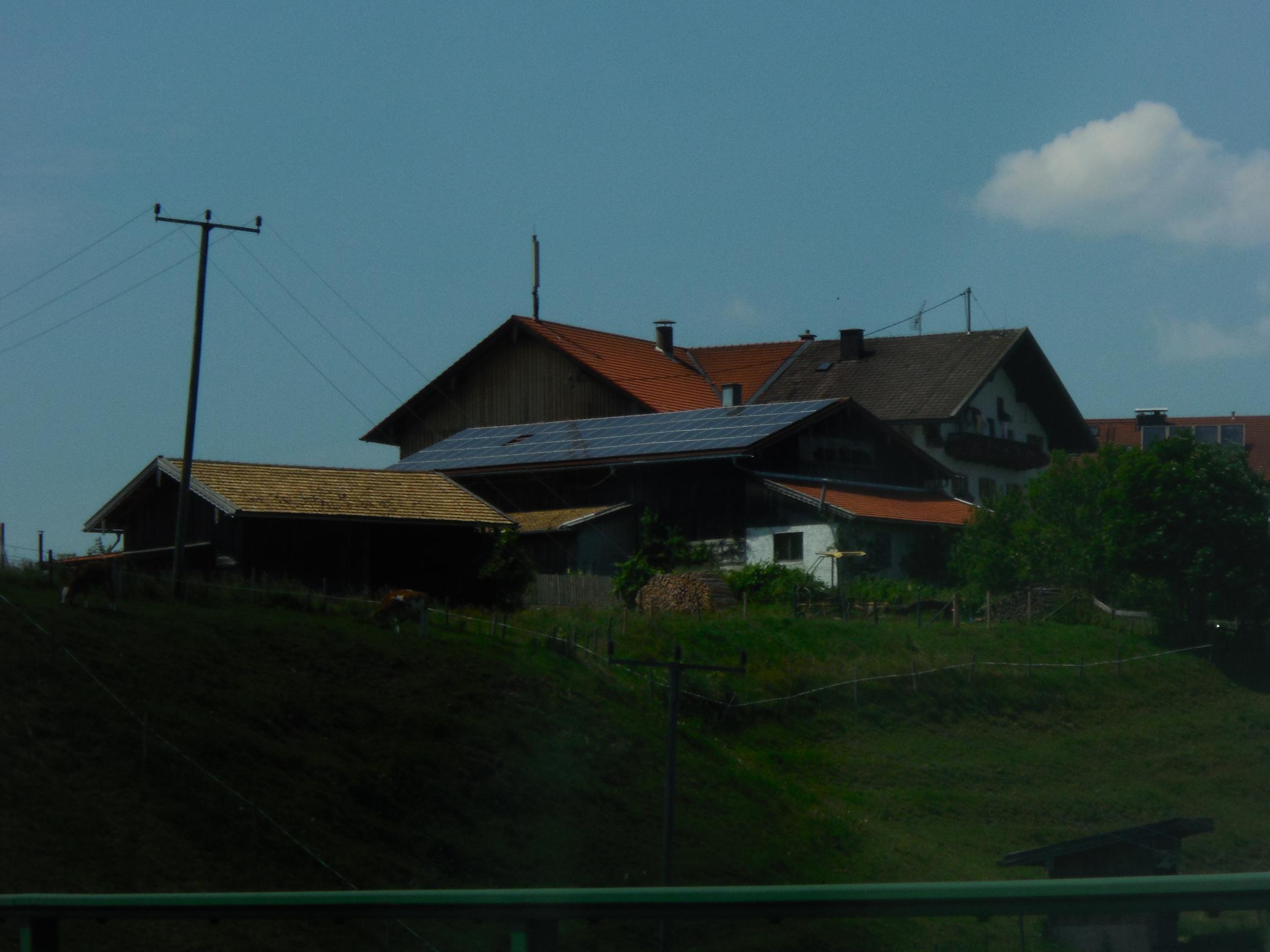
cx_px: 635
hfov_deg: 12.7
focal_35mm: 156
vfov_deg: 9.5
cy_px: 476
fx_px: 5723
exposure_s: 1/800
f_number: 6.5
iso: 125
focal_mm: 27.6
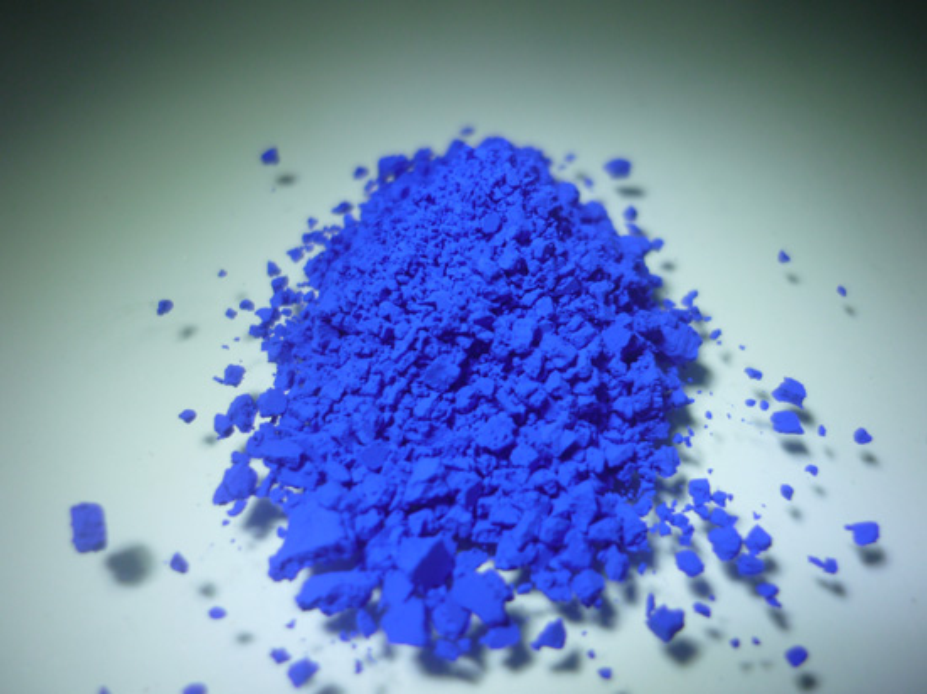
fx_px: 883
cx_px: 464
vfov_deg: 42.9
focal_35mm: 33
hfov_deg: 55.4
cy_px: 347
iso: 100
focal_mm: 5.5
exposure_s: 1/800
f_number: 2.8
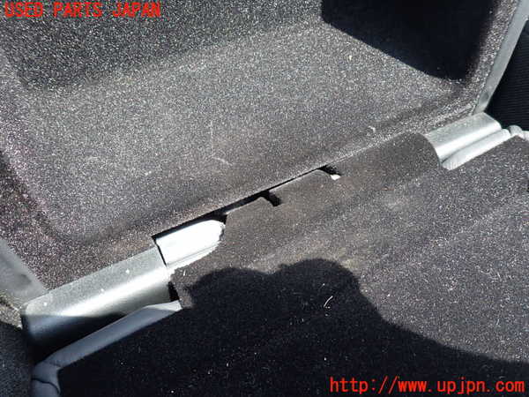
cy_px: 198
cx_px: 264
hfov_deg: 69.4
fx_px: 382
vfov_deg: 54.9
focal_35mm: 25
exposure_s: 1/125
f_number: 2.8
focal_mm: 4.5
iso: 100
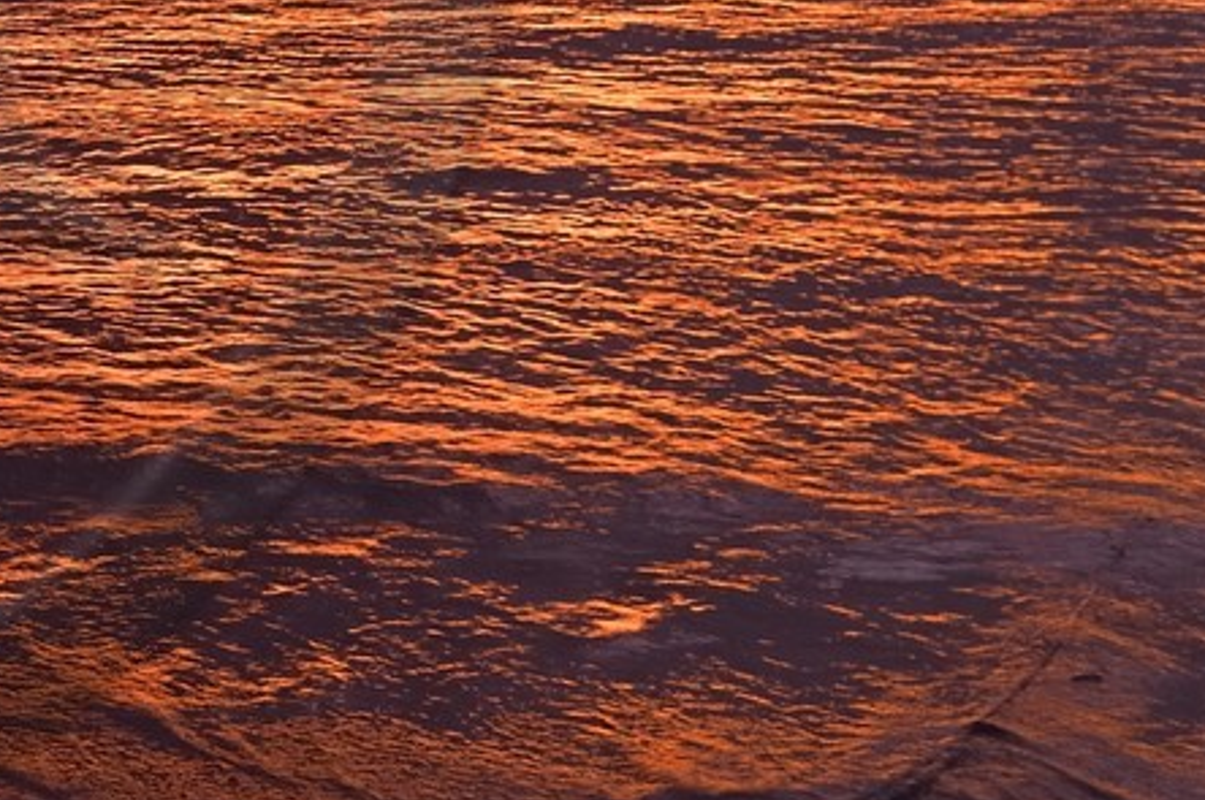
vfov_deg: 13.1
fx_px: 3377
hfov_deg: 18.0
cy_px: -183
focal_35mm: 101
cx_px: -605
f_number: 6.3
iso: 1250
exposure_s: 1/25
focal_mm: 28
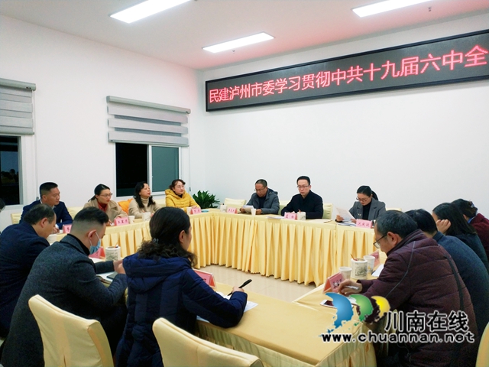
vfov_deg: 44.2
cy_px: 184
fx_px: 452
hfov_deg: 56.8
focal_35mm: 32
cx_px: 244
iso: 112
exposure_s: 1/50
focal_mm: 4.5
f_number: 2
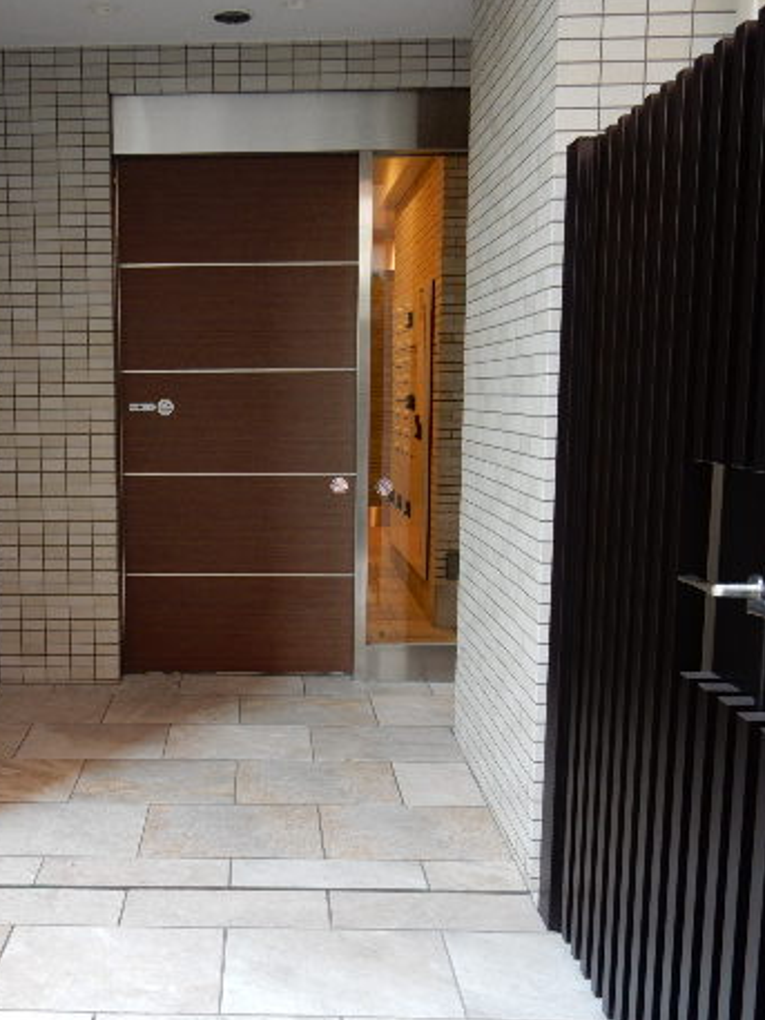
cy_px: 527
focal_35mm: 35
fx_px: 1031
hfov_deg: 39.9
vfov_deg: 52.6
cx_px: 216
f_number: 3.7
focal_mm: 4.5
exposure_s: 1/30
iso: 220
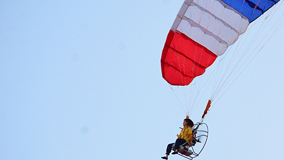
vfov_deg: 5.2
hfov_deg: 9.2
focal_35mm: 233
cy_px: 84
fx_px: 1755
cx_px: 205
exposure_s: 1/320
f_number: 7.1
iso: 2000
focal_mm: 102
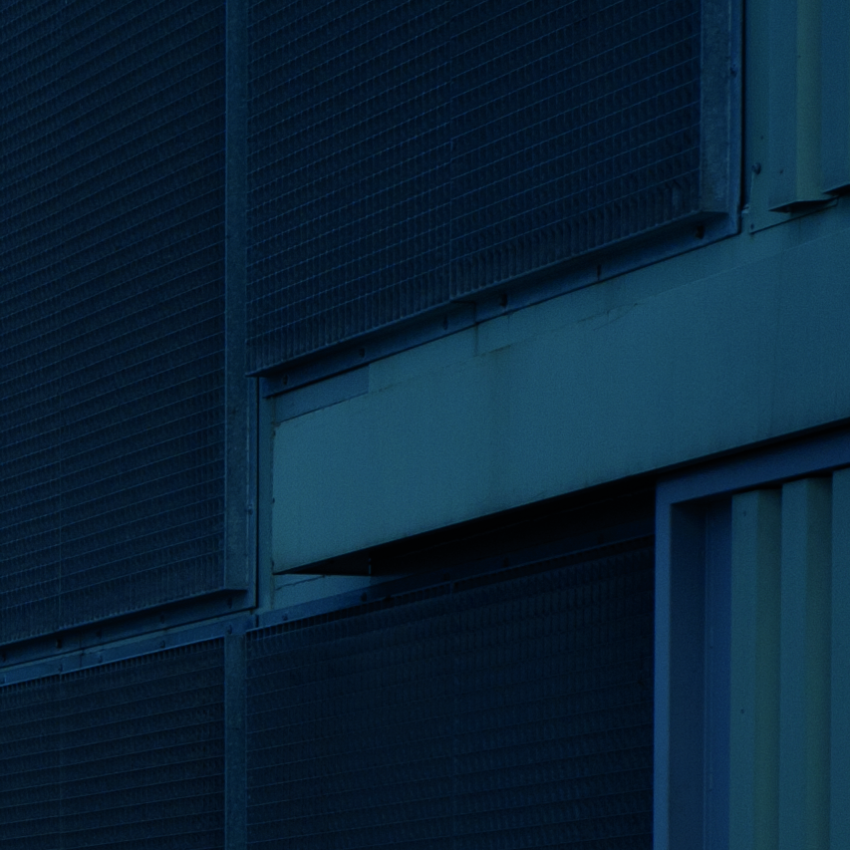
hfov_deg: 7.7
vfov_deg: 8.1
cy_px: 1295
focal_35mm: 212
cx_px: -1172
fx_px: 5890
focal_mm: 50
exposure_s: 1/1000
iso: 200
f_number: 8
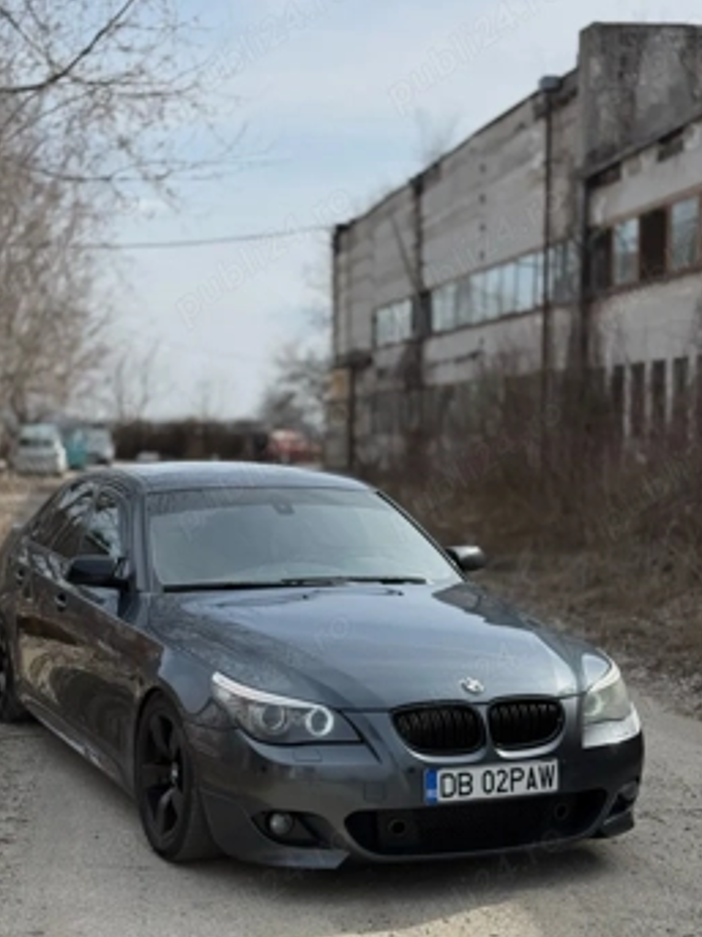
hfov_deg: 26.1
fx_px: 1515
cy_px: 500
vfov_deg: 34.3
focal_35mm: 56
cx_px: 317
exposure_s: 1/3096
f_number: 1.78
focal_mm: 6.76
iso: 100
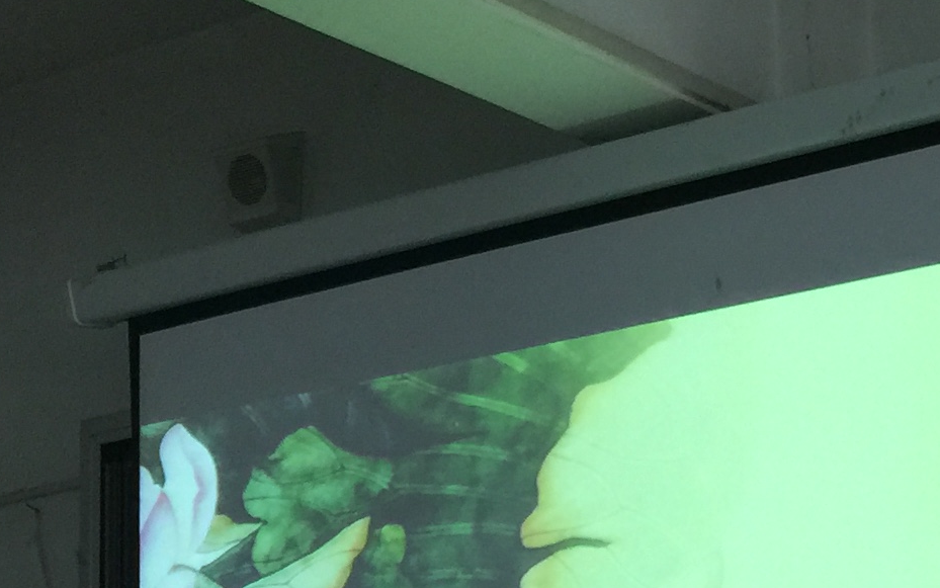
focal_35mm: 108
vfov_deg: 11.4
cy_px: 982
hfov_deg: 16.5
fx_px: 2767
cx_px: 1640
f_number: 2.2
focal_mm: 4.15
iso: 50
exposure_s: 1/17
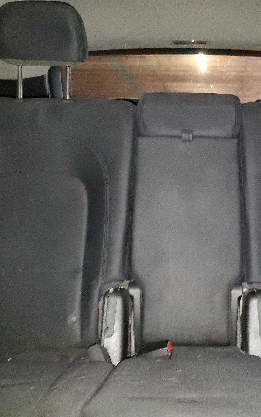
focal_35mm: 37
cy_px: 208
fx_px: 421
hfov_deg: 33.7
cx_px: 196
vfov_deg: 52.7
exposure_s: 1/15
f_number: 1.5
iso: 839
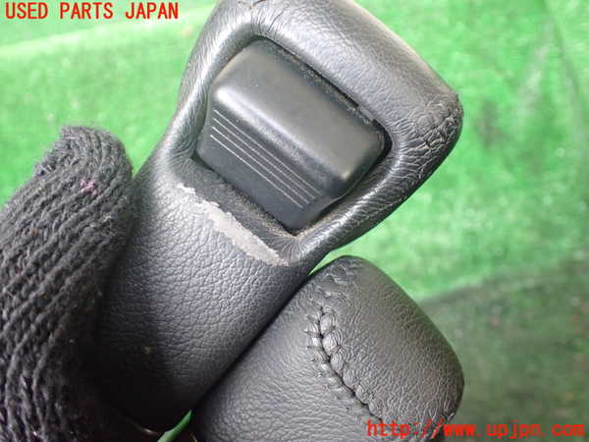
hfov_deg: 60.0
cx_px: 294
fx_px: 510
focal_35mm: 30
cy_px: 221
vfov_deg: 46.8
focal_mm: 5.4
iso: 800
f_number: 2.3
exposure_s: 1/50
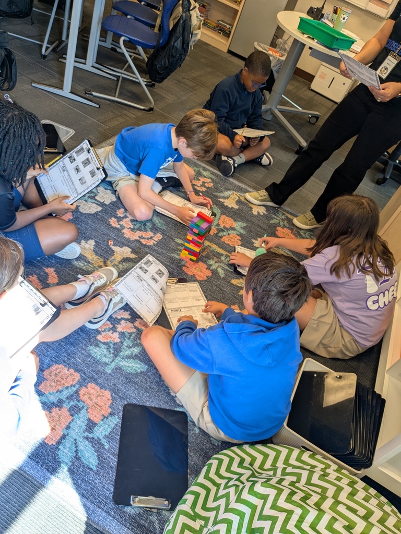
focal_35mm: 27
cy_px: 267
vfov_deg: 65.3
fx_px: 417
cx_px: 200
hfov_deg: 51.4
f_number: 1.73
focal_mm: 4.38
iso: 37
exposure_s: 1/40
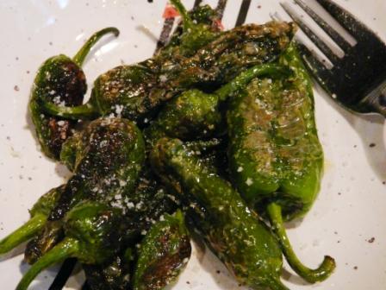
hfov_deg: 29.0
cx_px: 193
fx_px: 747
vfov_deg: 21.9
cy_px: 145
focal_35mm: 67
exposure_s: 1/20
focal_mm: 11.1
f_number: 3.2
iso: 800
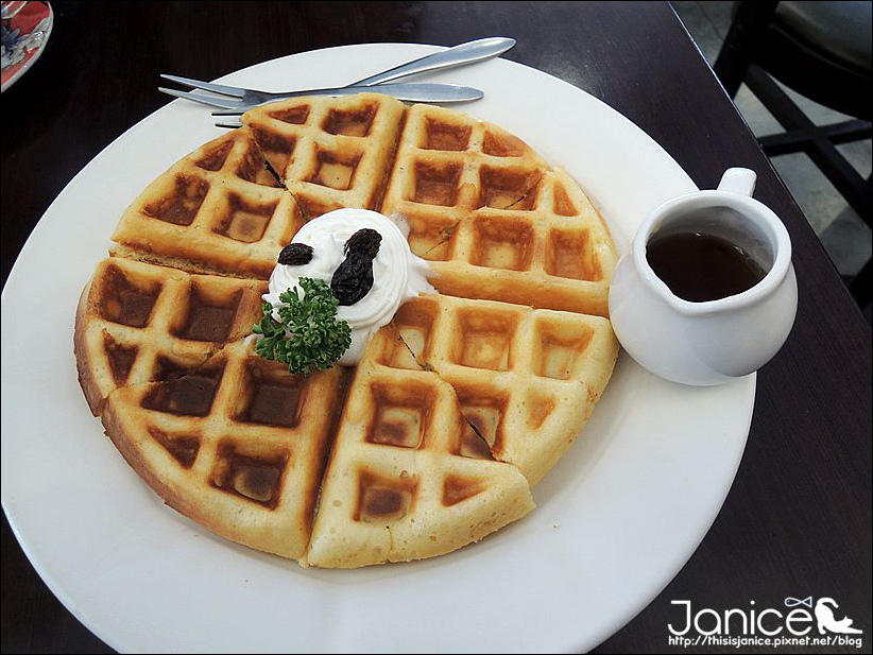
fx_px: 605
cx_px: 436
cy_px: 328
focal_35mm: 24
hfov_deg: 71.6
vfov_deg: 56.8
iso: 200
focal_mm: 4.3
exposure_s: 1/30
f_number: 2.8
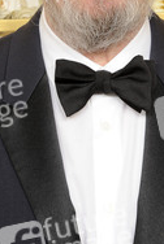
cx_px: 103
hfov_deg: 3.2
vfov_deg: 4.8
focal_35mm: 425
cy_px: 45
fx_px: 2893
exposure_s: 1/250
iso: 1000
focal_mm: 200
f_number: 10
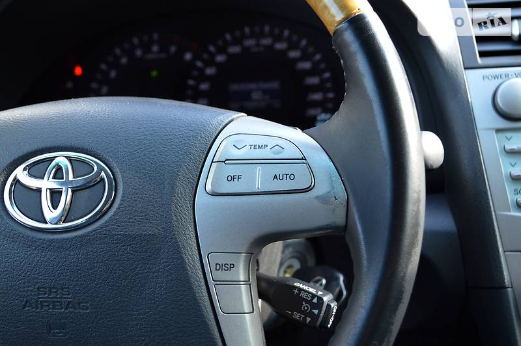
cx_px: 260
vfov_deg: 26.4
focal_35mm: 51
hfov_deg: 38.9
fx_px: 737
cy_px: 173
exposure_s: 1/80
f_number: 5
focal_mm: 34
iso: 400
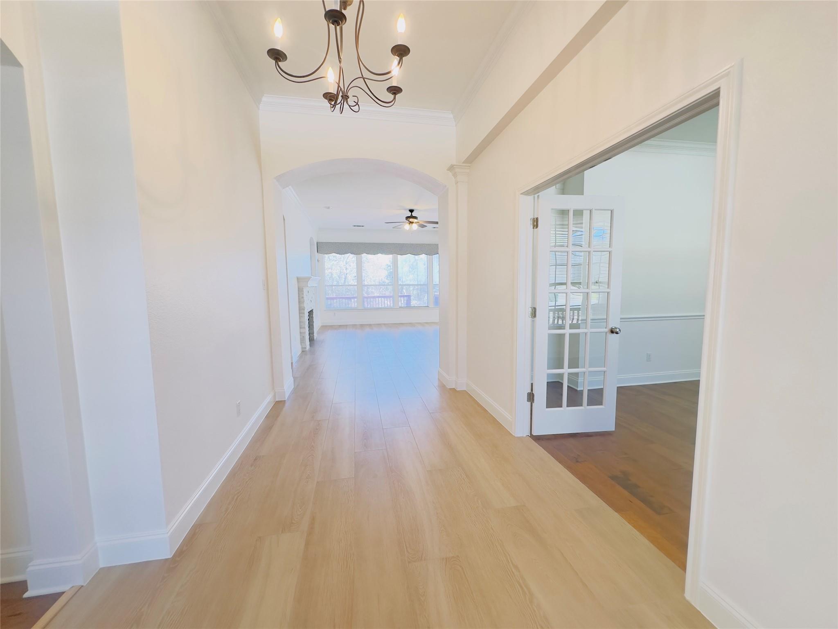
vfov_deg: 85.7
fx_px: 339
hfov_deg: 102.1
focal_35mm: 14
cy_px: 314
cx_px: 419
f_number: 2.2
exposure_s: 1/60
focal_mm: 2.22
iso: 200
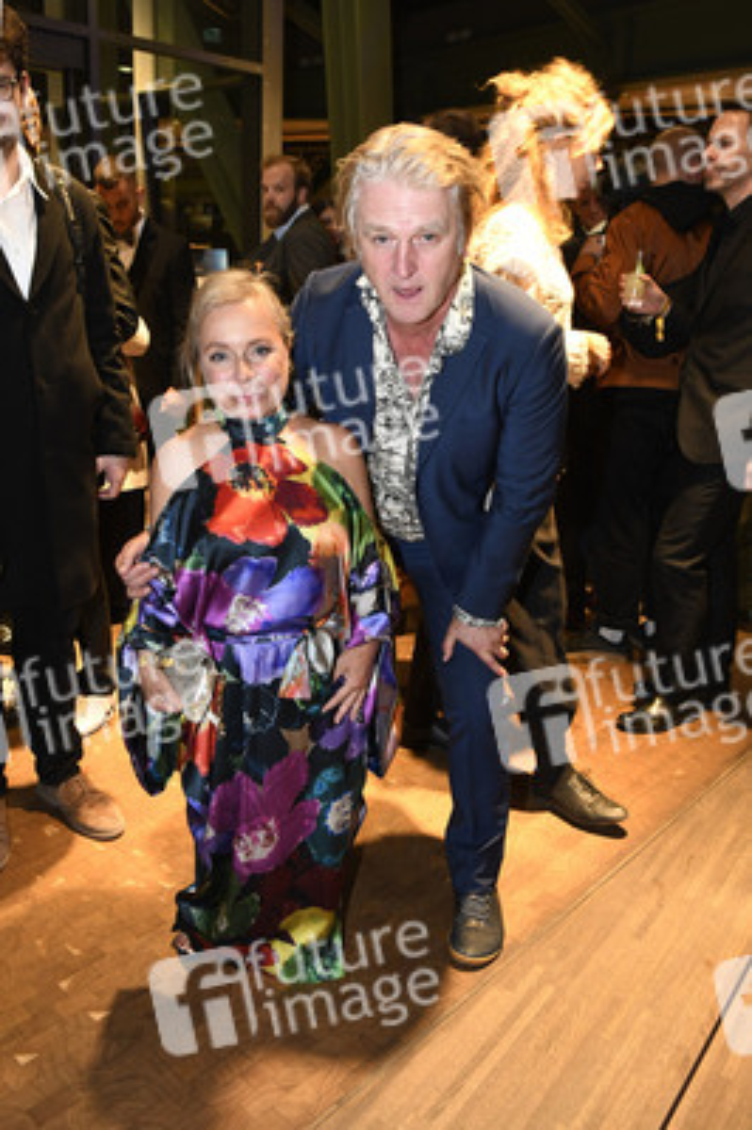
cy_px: 565
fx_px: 785
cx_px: 376
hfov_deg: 51.2
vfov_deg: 71.6
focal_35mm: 25
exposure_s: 1/50
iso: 1250
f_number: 5
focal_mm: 17
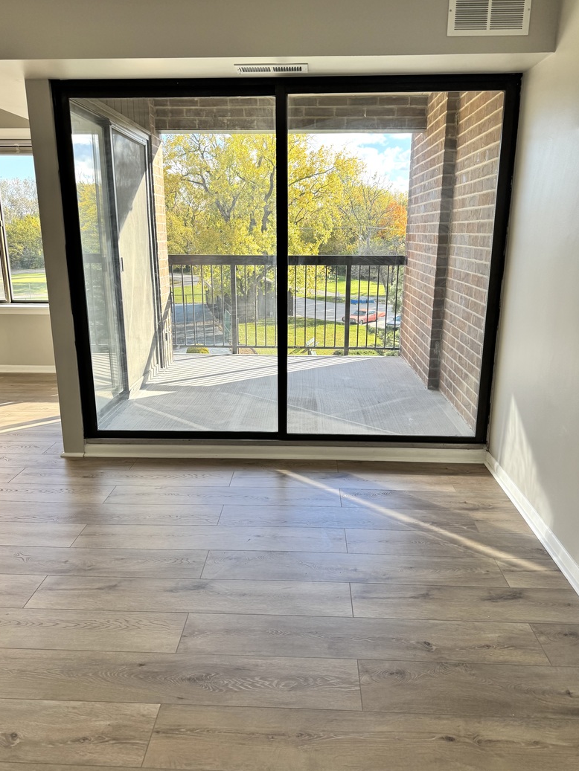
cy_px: 373
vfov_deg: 69.4
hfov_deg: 54.9
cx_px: 283
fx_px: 557
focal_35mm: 25
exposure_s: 1/633
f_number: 1.78
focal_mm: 6.76
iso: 80
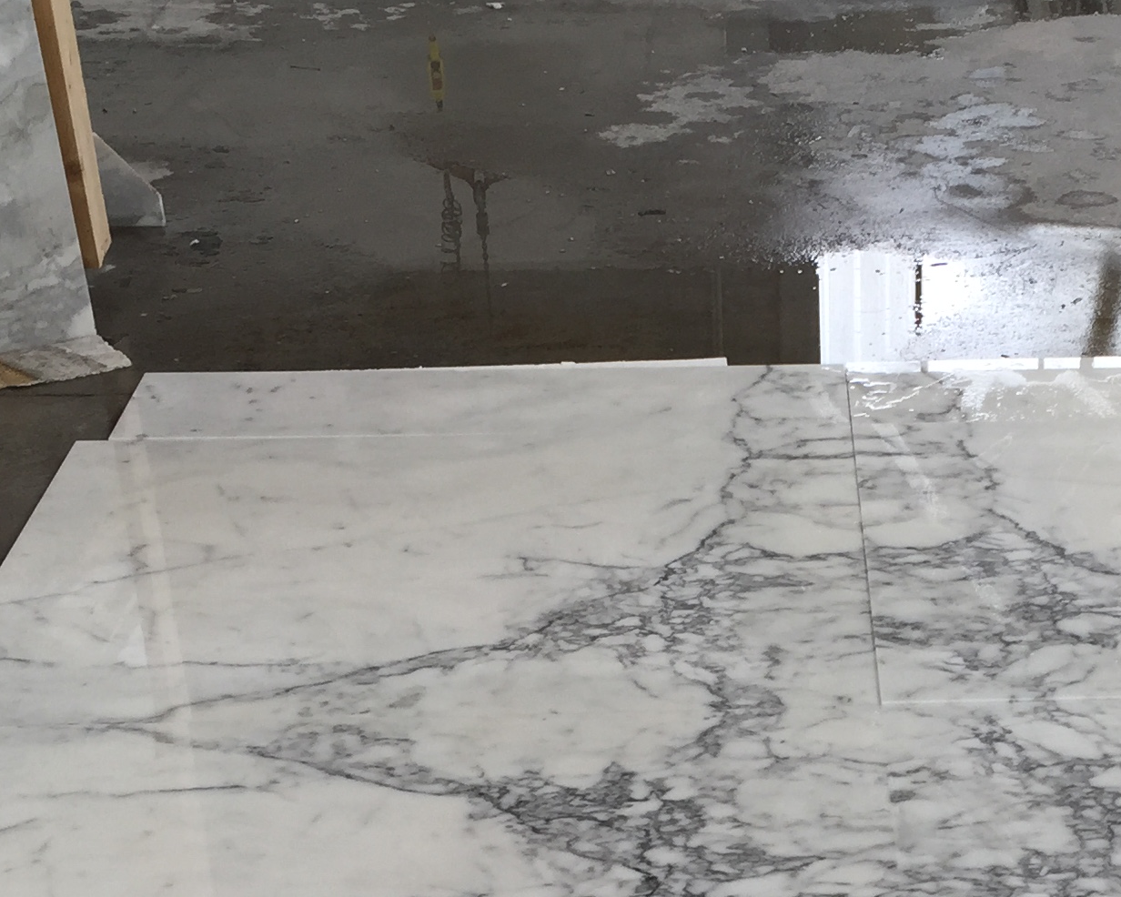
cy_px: 890
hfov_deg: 24.9
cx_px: 924
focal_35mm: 75
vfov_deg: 19.8
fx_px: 2489
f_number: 2.2
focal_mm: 4.15
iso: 32
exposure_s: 1/120
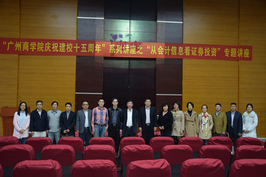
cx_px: 133
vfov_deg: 36.8
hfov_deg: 53.2
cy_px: 88
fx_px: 266
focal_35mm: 36
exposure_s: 1/60
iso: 1400
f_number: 3.8
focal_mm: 24
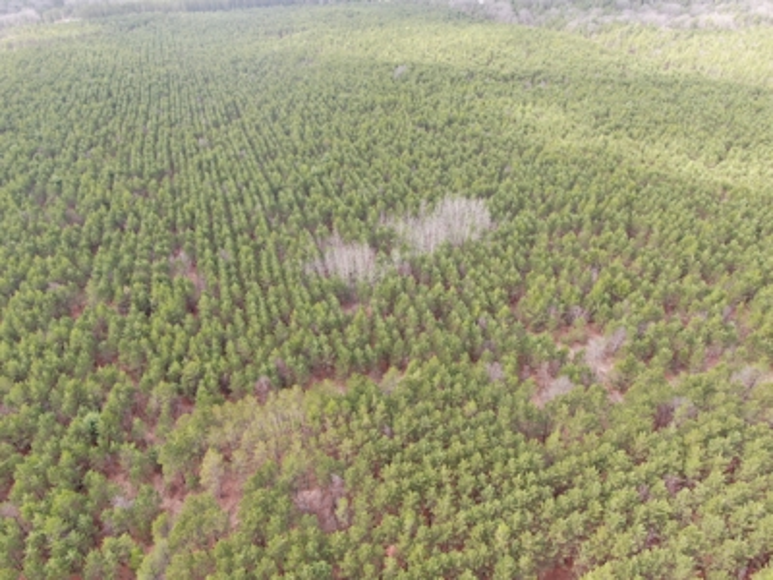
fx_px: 536
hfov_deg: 71.6
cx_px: 386
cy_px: 290
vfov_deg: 56.8
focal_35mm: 24
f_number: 2.8
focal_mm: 4.39
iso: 100
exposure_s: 1/200
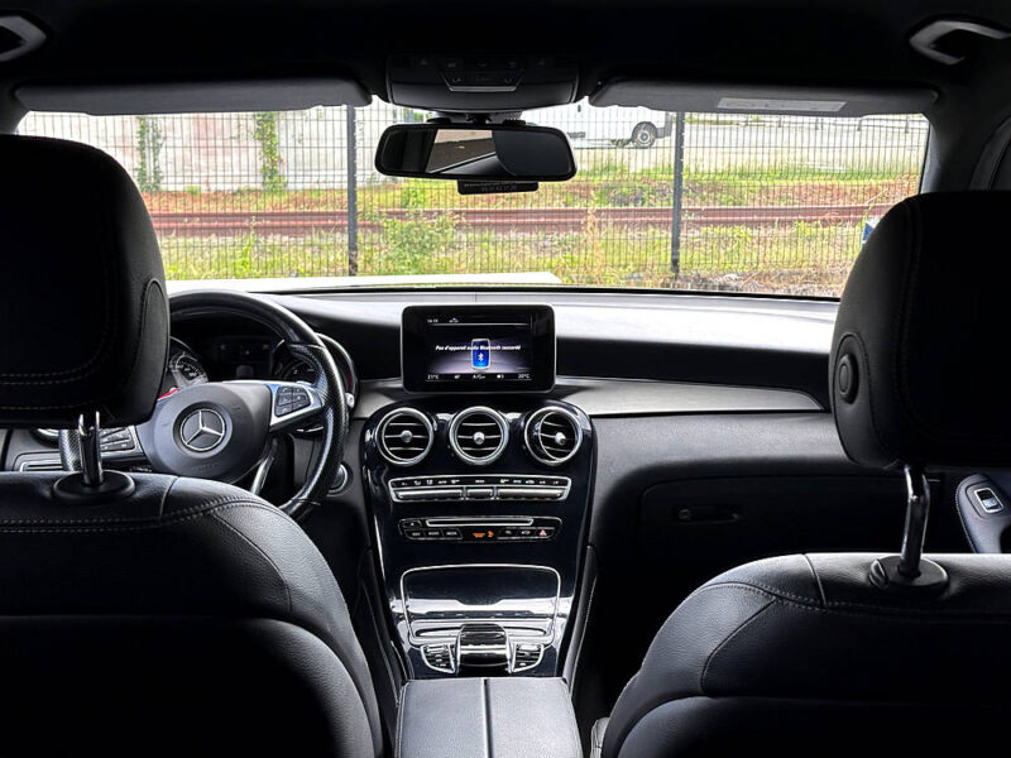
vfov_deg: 30.3
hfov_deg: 39.7
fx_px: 1402
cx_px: 506
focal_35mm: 48
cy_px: 379
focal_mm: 6.86
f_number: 1.78
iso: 64
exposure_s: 1/266
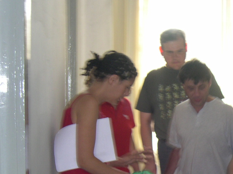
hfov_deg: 15.3
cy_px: 169
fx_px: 848
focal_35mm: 126
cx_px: 239
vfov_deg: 11.7
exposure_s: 1/30
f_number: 3.4
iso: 129
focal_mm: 12.2
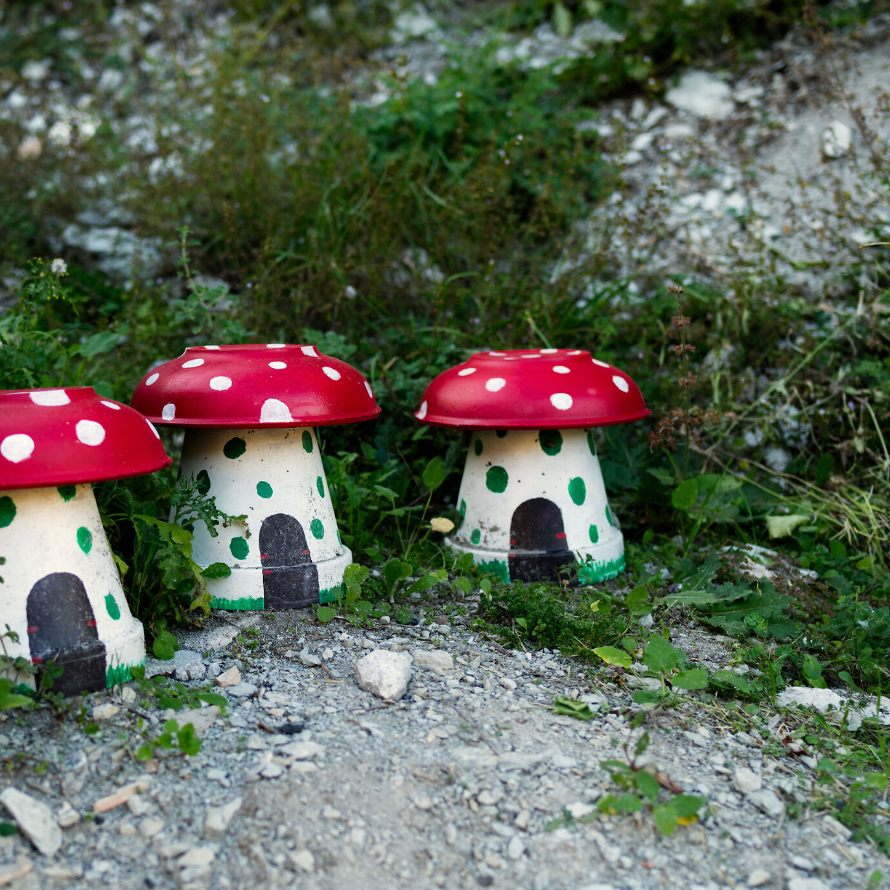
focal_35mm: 52
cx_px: 274
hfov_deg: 32.4
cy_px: 458
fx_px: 1513
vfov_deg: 32.8
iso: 100
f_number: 2.2
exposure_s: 1/160
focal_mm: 35
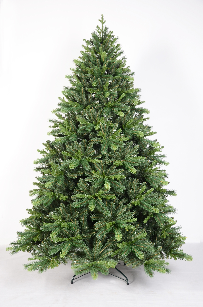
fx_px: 319
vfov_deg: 51.4
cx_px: 102
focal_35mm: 38
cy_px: 154
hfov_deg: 35.3
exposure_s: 1/8
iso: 180
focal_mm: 25
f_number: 5
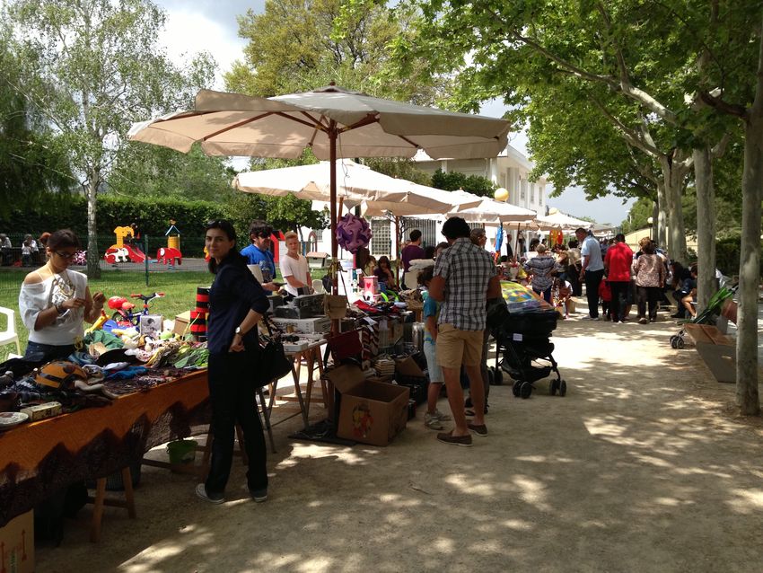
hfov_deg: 55.3
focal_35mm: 33
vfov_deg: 43.0
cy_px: 286
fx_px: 728
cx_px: 382
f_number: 2.4
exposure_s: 1/1808
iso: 100
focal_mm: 4.13
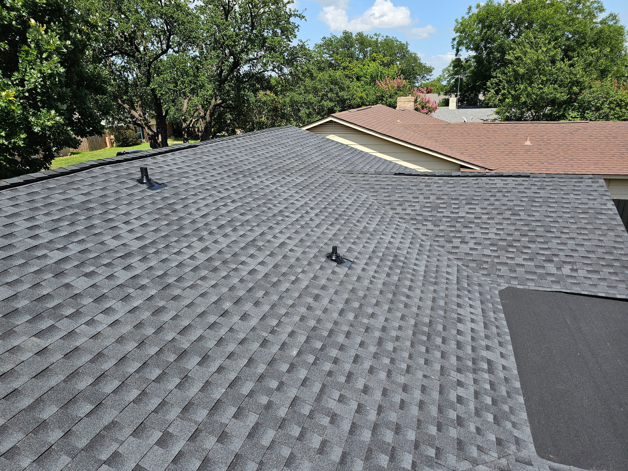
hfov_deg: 73.9
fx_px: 417
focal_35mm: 23
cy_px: 236
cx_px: 314
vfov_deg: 58.9
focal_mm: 6.3
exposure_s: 1/487
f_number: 1.7
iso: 10
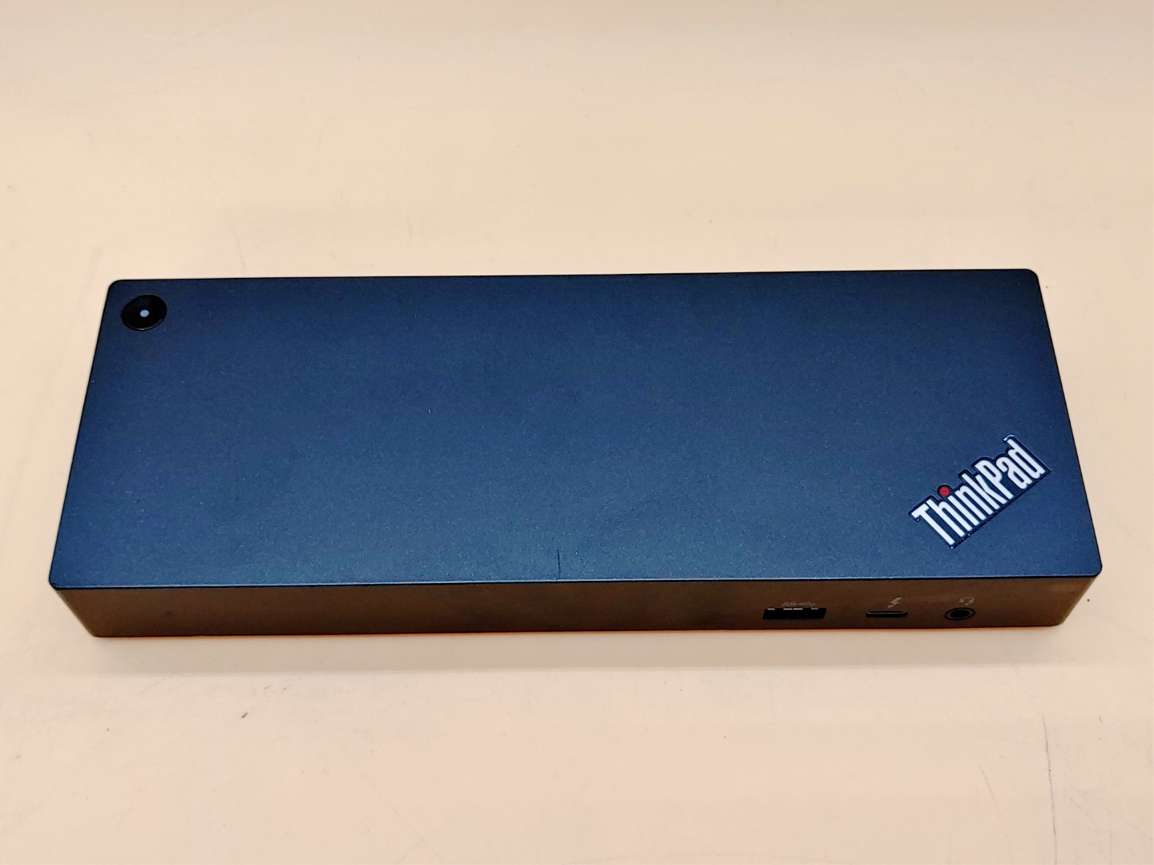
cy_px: 432
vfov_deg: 36.8
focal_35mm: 39
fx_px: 1300
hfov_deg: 47.9
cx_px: 577
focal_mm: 4.36
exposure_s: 1/63
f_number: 1.8
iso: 50
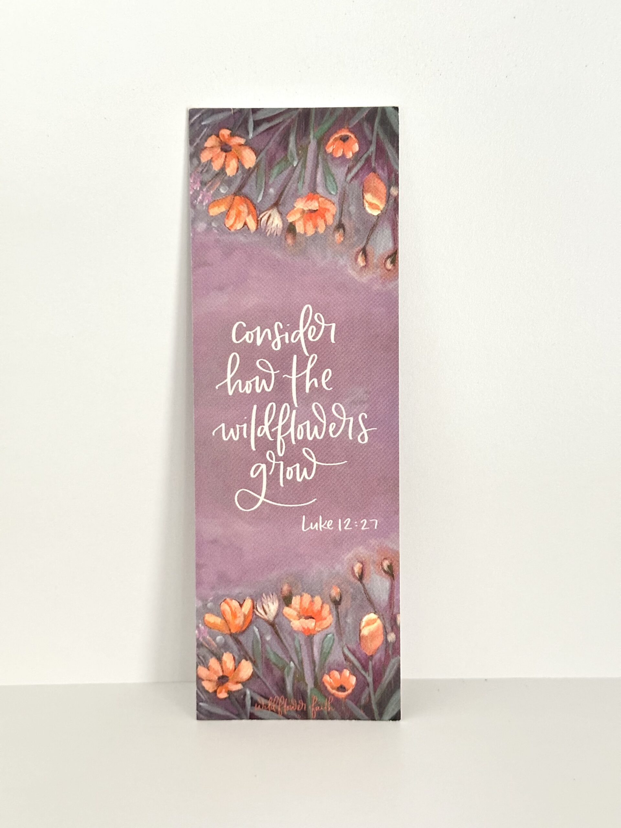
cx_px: 310
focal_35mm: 48
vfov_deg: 39.7
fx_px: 1148
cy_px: 414
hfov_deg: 30.3
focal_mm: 6.86
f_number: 1.78
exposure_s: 1/30
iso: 640
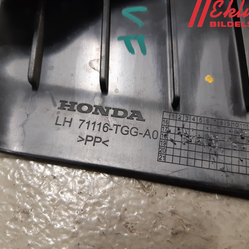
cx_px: 121
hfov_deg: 52.5
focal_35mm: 31
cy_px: 125
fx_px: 252
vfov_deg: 52.5
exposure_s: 1/50
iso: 200
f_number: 1.7
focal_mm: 3.93
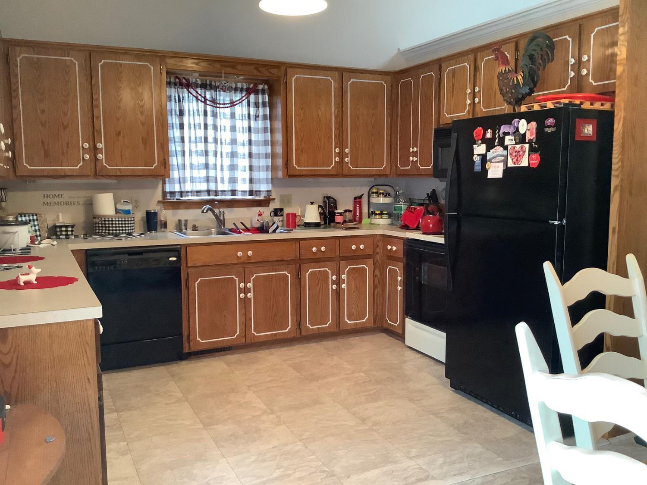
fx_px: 579
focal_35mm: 31
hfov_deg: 58.4
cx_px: 324
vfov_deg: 45.4
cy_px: 242
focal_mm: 3.3
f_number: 2.4
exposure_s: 1/60
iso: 400
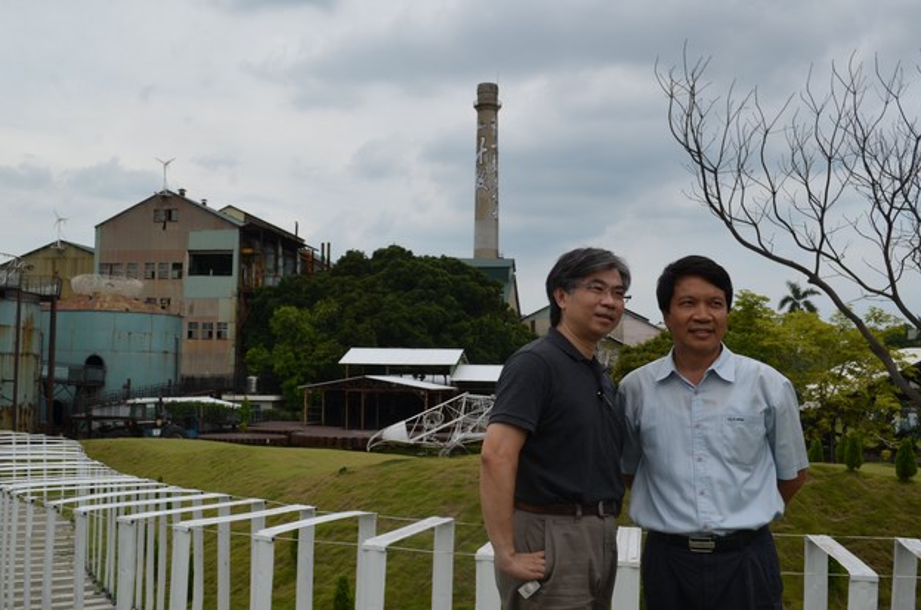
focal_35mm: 37
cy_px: 301
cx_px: 449
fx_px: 945
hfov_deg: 52.0
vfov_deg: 35.8
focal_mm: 24
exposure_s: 1/250
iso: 110
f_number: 8
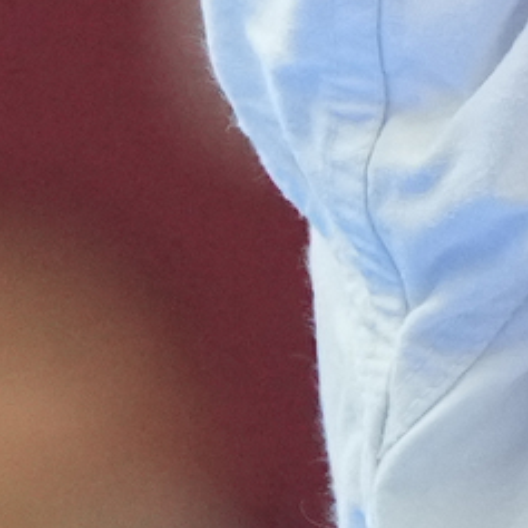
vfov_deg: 0.7
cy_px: -971
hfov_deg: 0.7
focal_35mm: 2687
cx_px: 1406
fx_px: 46369
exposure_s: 1/1000
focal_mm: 200
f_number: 2.8
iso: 2500
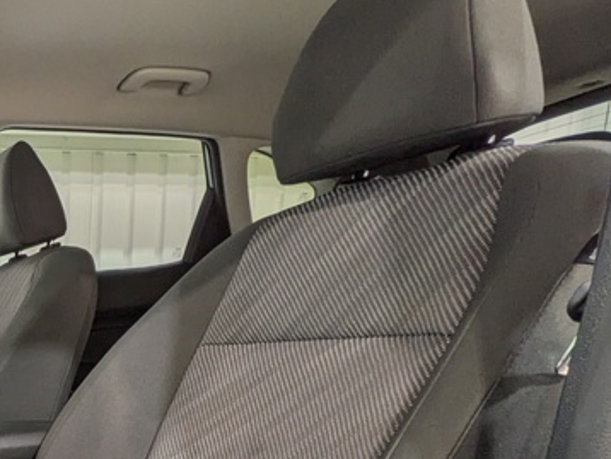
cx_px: -174
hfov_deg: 34.2
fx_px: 707
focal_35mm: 40
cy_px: 526
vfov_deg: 31.3
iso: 96
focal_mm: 1.83
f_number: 2.2
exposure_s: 1/33.3
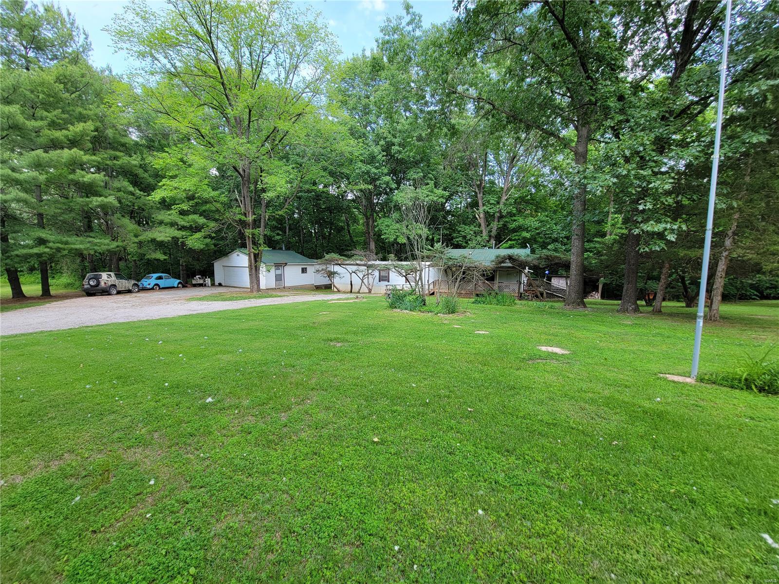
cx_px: 390
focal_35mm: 13
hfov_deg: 106.2
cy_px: 292
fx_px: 293
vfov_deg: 89.9
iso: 50
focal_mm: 2.2
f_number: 2.2
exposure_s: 1/149
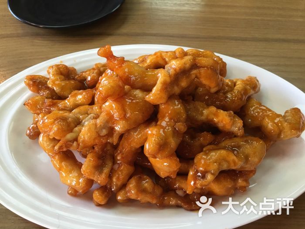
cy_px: 114
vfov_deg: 48.2
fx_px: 256
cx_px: 152
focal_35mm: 29
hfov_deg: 61.7
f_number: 2.2
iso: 50
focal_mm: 4.15
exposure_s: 1/33
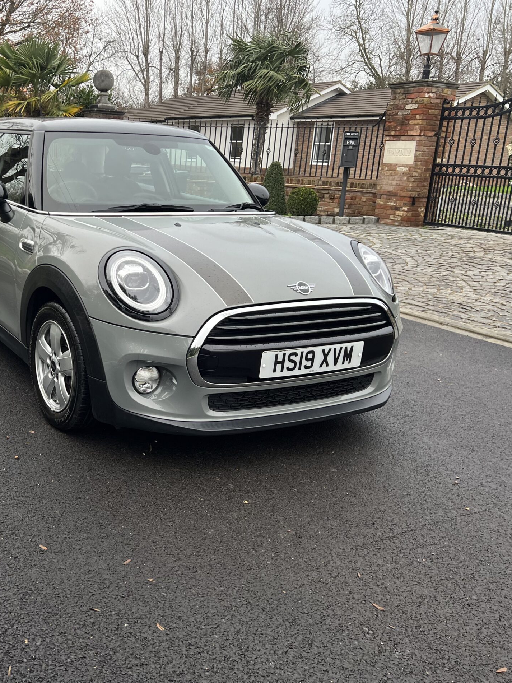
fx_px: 690
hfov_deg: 39.4
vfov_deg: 52.6
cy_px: 339
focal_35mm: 35
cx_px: 117
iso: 125
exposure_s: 1/121
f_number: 1.5
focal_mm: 5.7
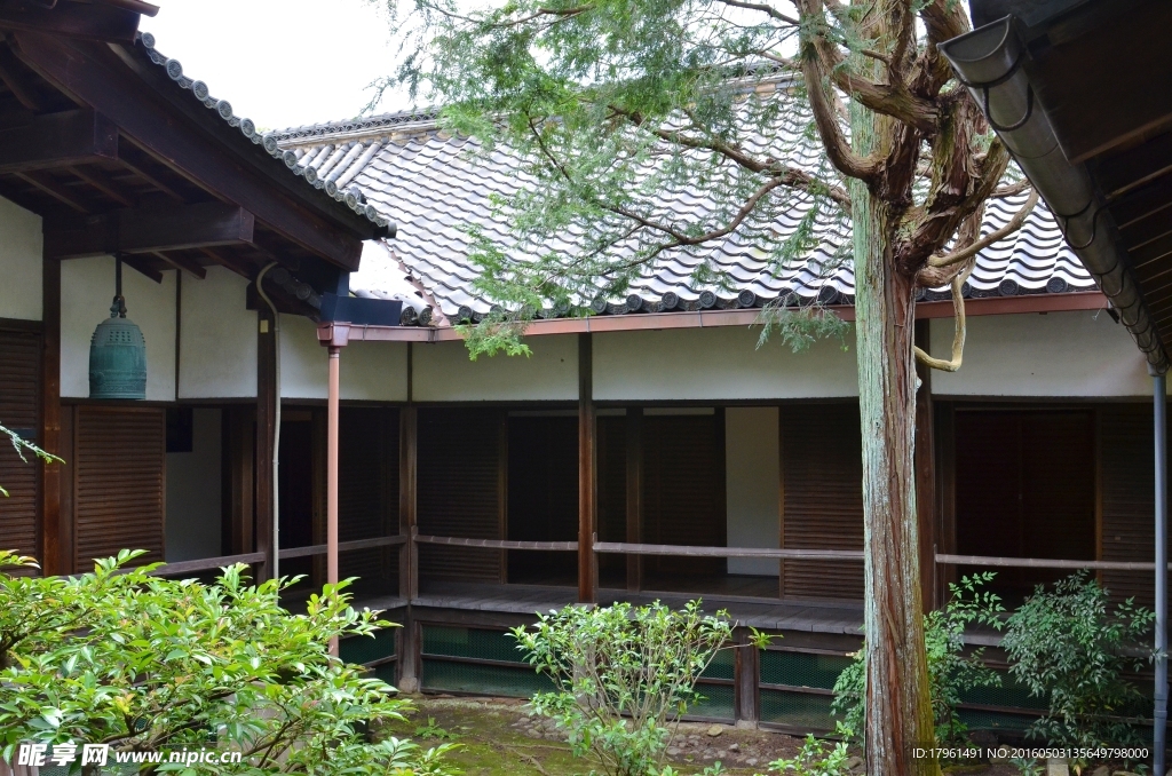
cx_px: 586
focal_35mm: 36
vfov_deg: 36.7
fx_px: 1169
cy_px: 388
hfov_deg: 53.2
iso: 500
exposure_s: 1/100
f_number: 7.1
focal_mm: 24
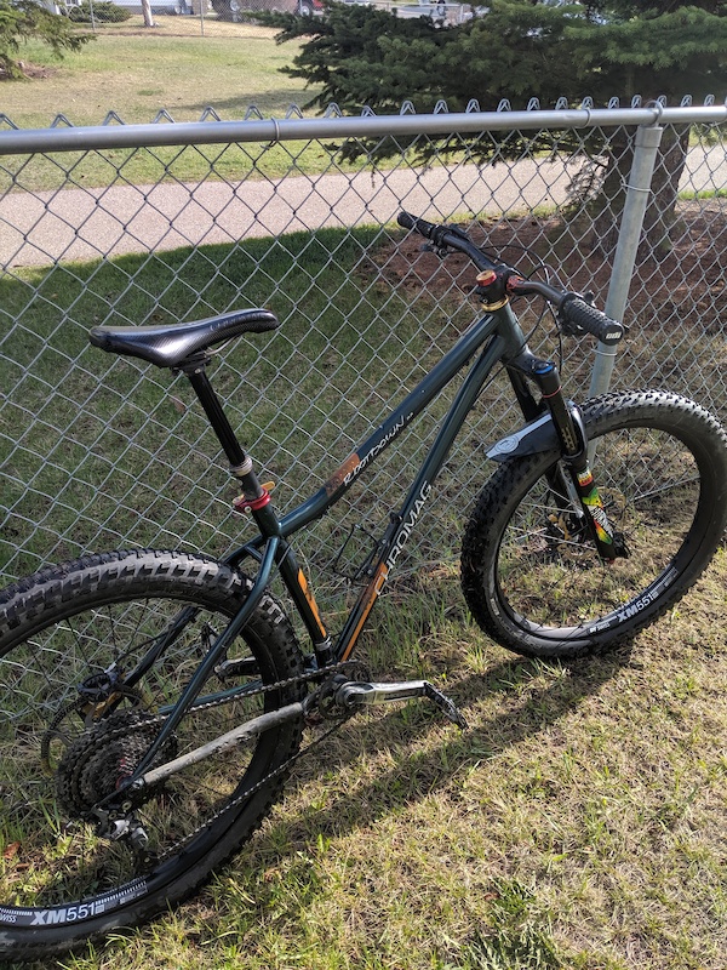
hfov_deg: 51.4
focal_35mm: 27
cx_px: 364
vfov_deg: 65.3
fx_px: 756
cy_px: 485
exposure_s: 1/668
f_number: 1.8
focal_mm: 4.44
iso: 52
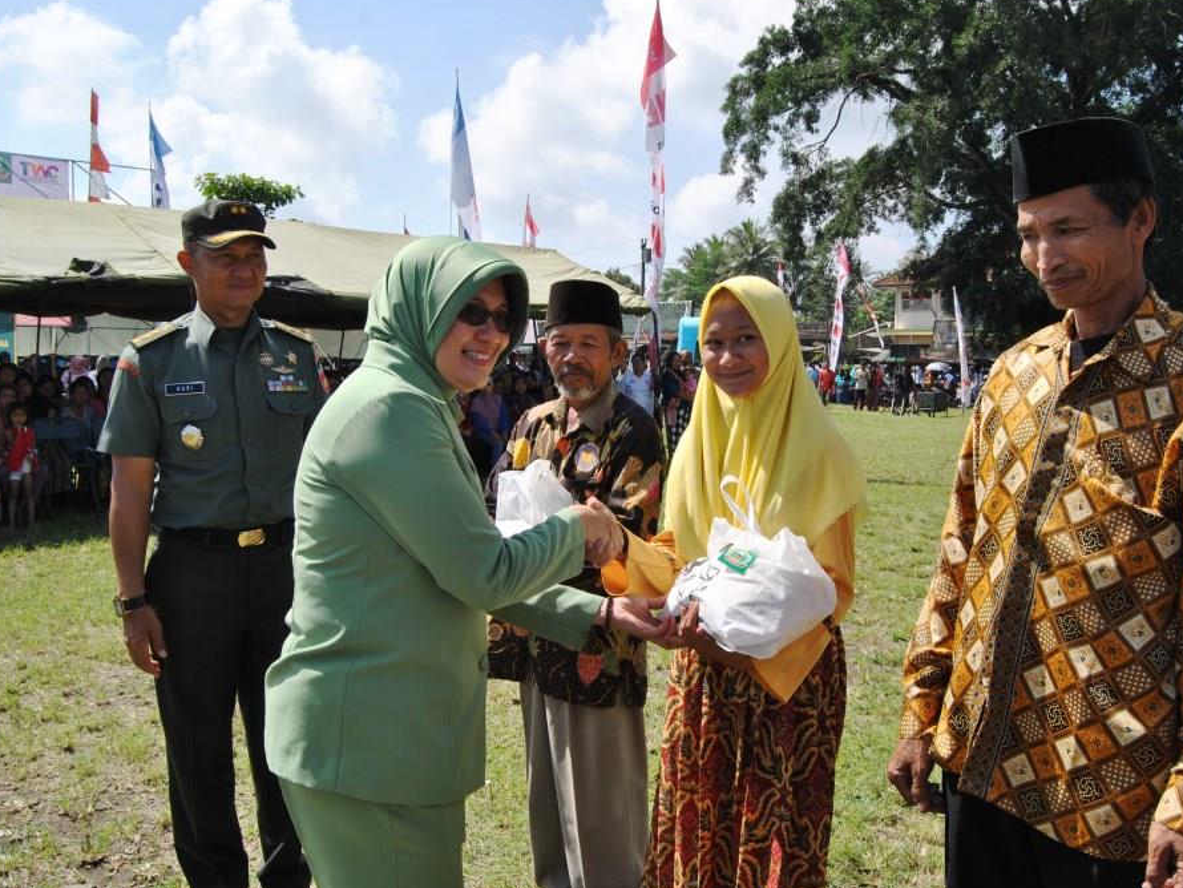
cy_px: 437
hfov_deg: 57.4
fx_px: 1079
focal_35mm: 32
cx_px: 643
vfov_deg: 44.7
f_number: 8
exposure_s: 1/250
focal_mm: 19
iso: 100
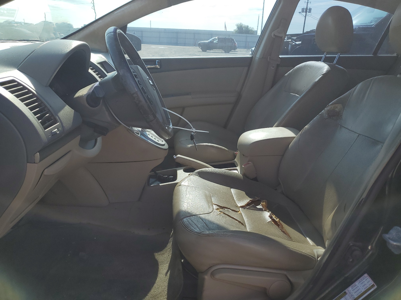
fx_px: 301
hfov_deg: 67.3
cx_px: 200
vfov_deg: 53.1
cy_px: 150
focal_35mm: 26
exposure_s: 1/1667
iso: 50
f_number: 1.5
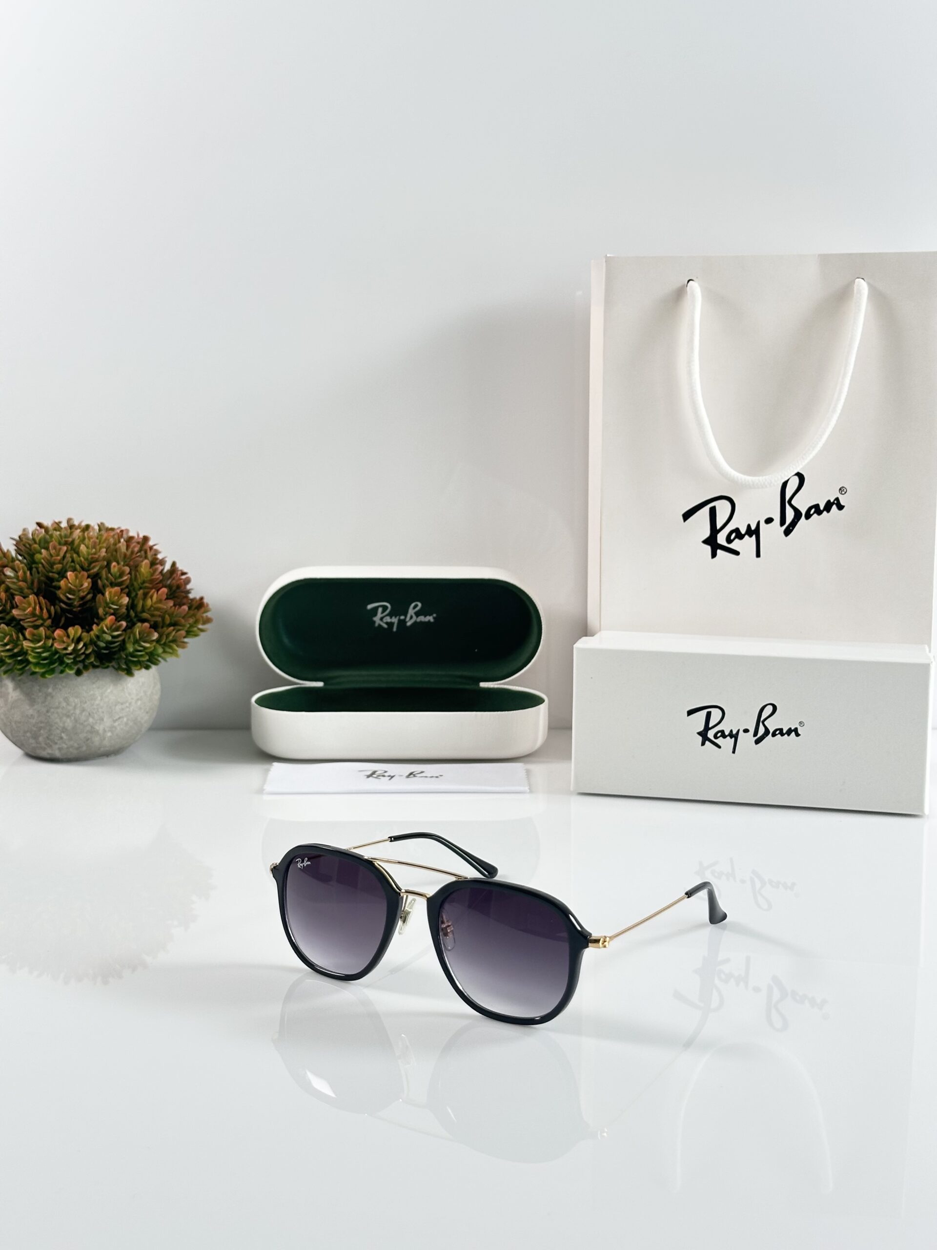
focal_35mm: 48
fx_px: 1732
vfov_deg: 39.7
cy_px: 625
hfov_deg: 30.3
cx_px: 468
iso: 50
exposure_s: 1/100
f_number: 1.78
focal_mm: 6.86
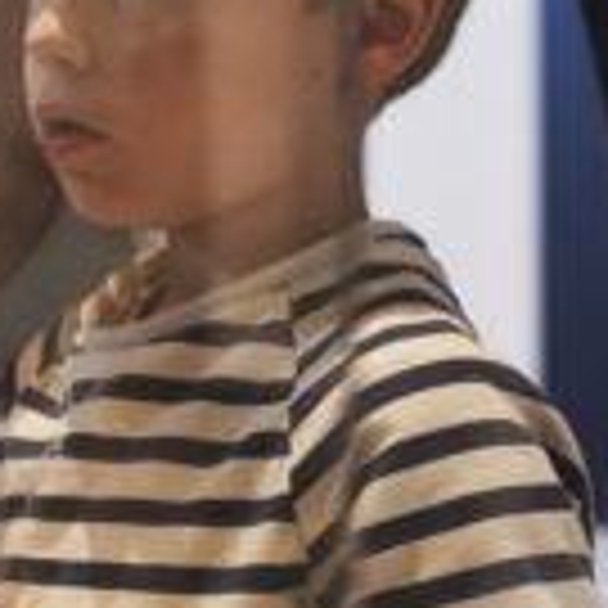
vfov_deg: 11.6
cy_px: 315
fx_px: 3001
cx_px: 41
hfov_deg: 11.5
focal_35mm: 151
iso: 1000
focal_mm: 50
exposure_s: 1/125
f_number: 3.2
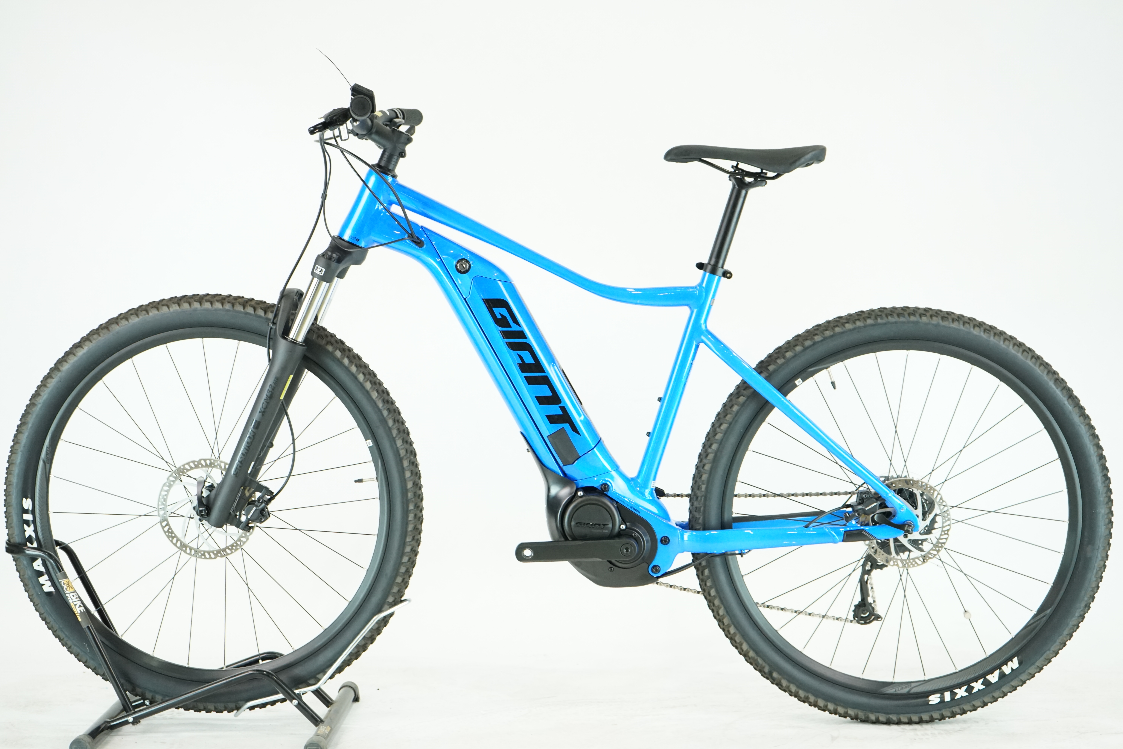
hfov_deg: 33.4
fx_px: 1872
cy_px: 374
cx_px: 562
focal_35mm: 60
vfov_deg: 22.6
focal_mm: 60
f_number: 5.6
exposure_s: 1/200
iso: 2500
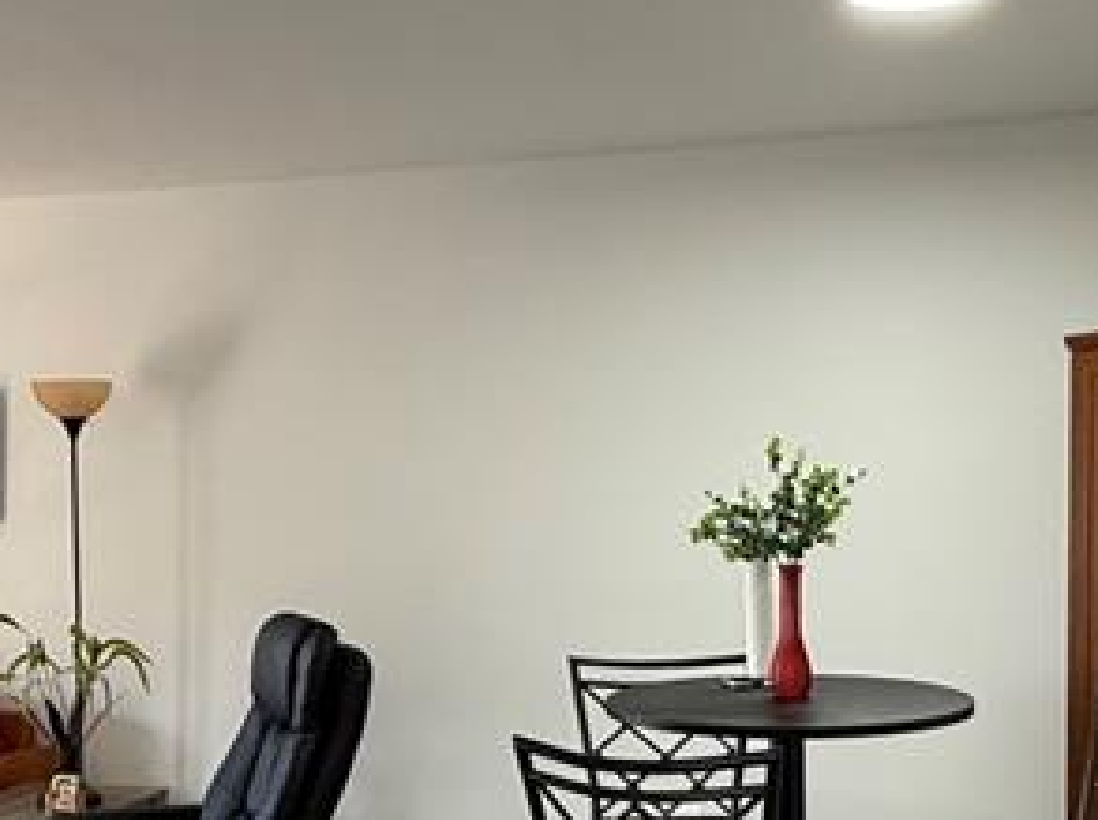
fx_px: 1552
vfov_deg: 29.3
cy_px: 580
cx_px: 525
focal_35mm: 49
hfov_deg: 38.9
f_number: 2.2
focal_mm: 2.22
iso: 200
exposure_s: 1/60
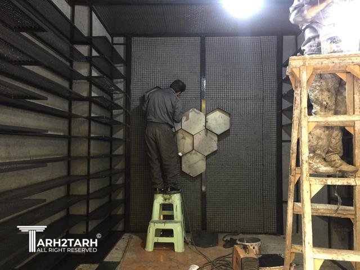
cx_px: 180
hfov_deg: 61.7
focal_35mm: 29
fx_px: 302
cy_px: 135
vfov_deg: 48.2
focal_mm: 4.15
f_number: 2.2
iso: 250
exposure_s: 1/33
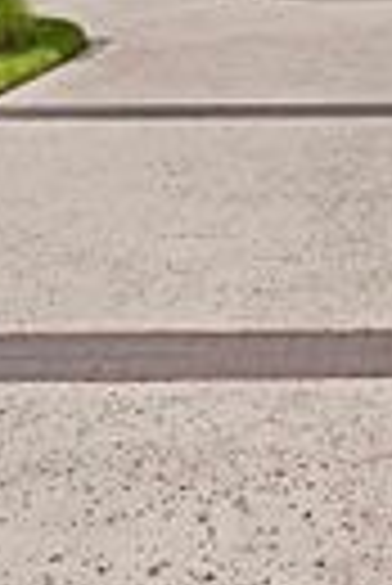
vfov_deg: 25.9
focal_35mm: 69
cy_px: -133
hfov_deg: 18.1
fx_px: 1124
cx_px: 550
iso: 100
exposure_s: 1/30
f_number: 16
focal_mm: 18
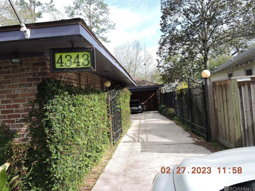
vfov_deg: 56.8
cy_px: 96
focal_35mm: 24
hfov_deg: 71.6
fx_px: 177
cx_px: 128
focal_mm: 4.3
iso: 100
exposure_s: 1/500
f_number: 3.3
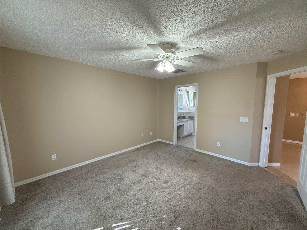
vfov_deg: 85.7
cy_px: 115
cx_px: 154
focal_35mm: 14
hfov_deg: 102.1
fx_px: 124
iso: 400
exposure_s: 1/120
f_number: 2.2
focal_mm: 2.22
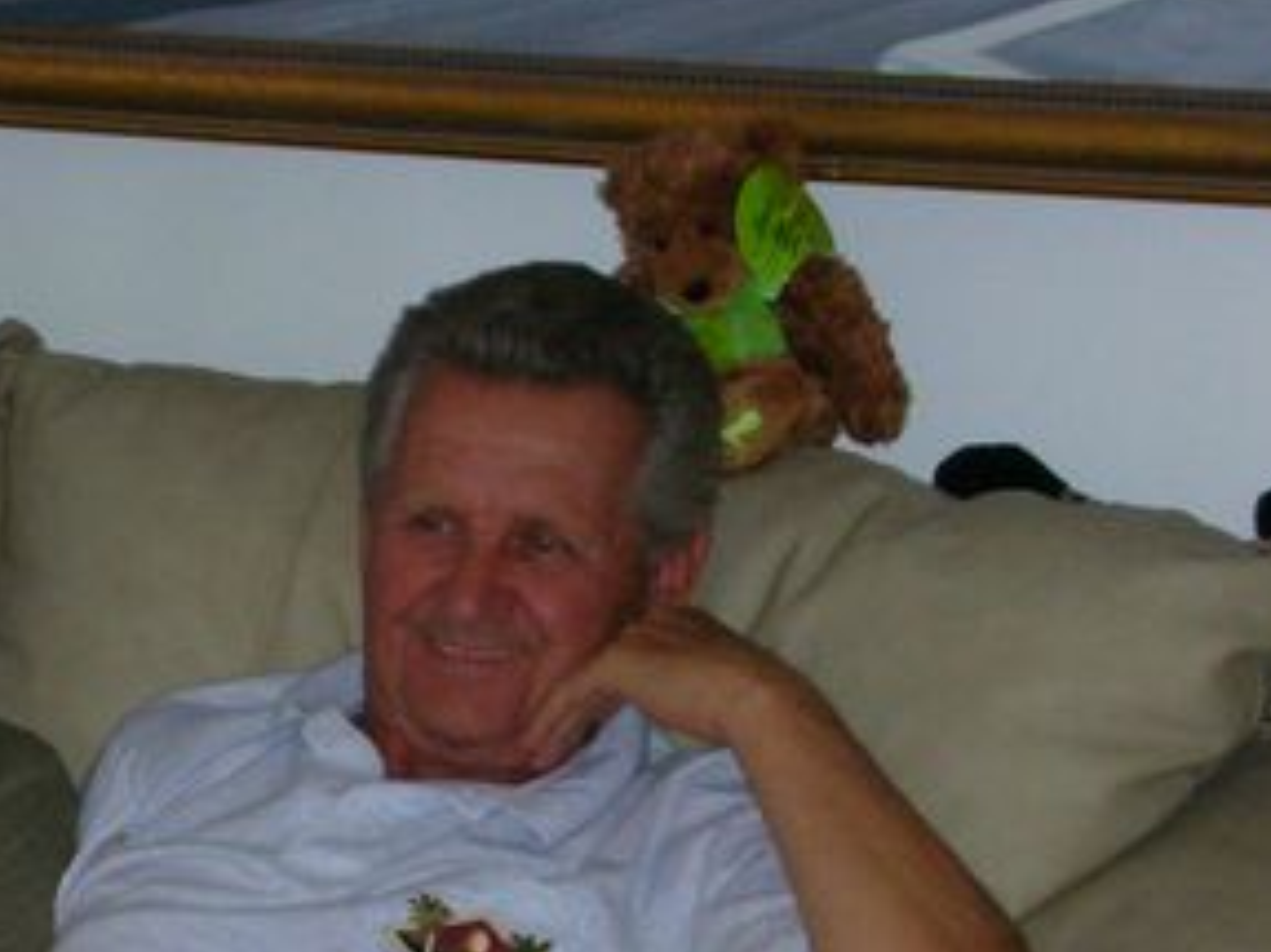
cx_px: -18
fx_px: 5982
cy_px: 961
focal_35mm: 163
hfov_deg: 12.0
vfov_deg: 9.0
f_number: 4.4
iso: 173
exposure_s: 1/120
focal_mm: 12.2
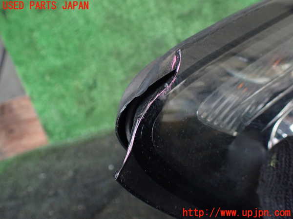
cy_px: 110
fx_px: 254
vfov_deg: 46.8
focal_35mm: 30
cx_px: 146
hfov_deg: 60.0
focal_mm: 5.4
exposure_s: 1/100
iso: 800
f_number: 2.3
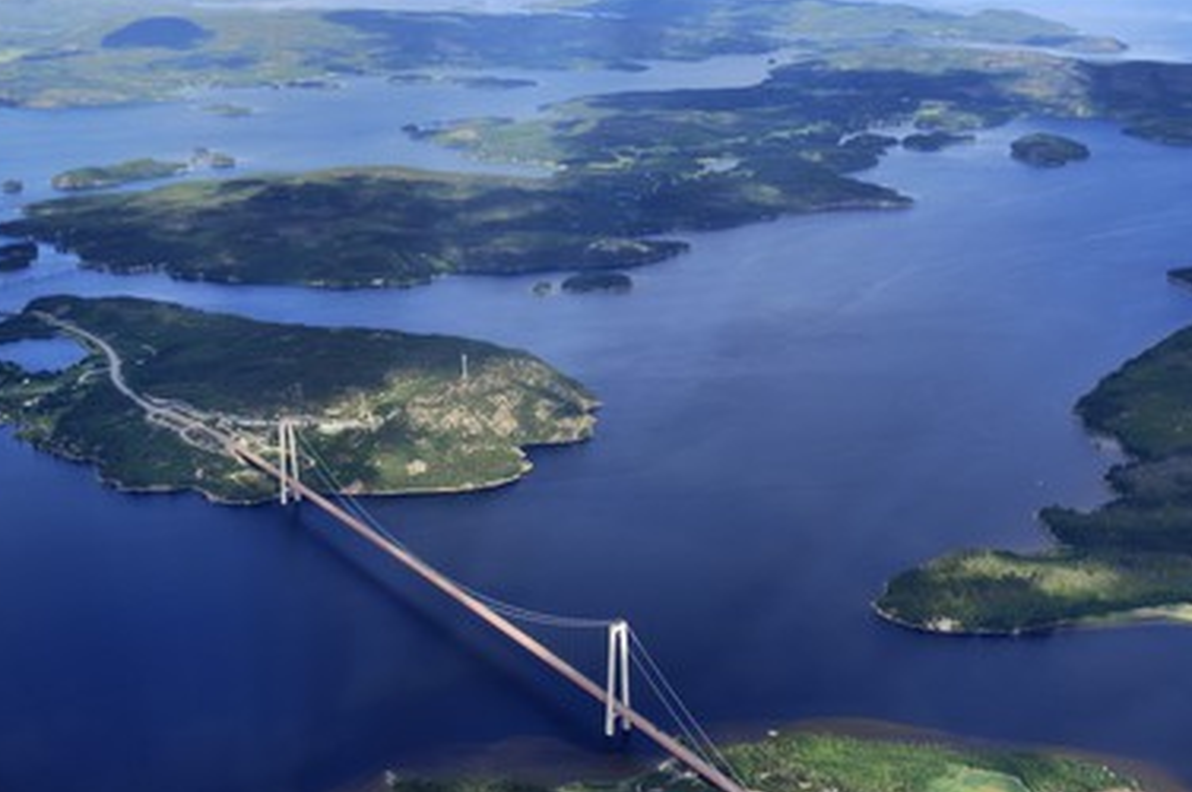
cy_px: 393
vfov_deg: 28.6
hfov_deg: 41.9
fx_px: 1555
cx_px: 617
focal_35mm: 47
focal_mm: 28
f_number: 2.8
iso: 100
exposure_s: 1/2000
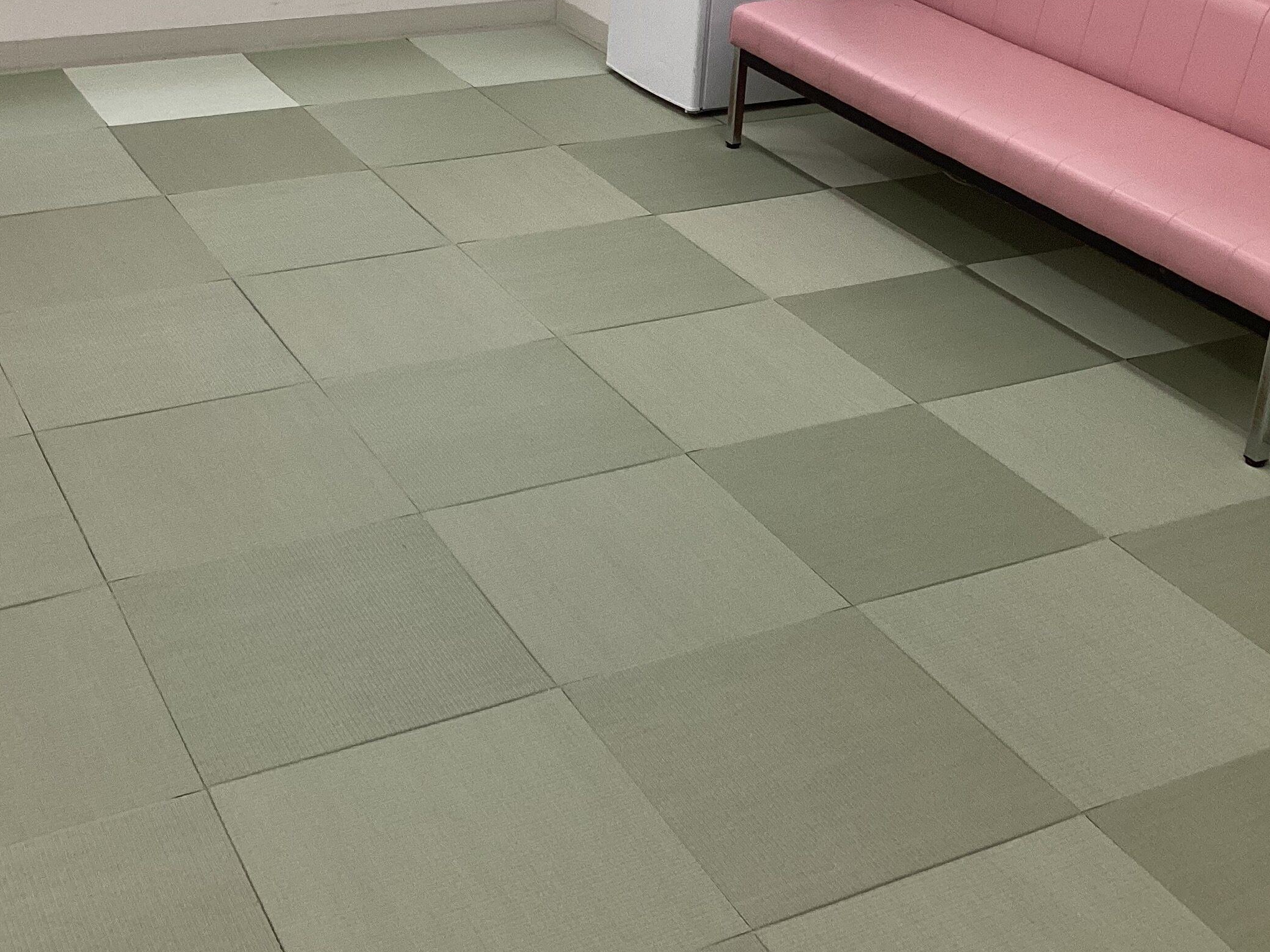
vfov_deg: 29.2
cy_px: 246
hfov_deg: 38.9
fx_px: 1798
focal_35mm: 49
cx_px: 579
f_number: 2.4
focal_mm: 3.3
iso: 125
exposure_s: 1/60
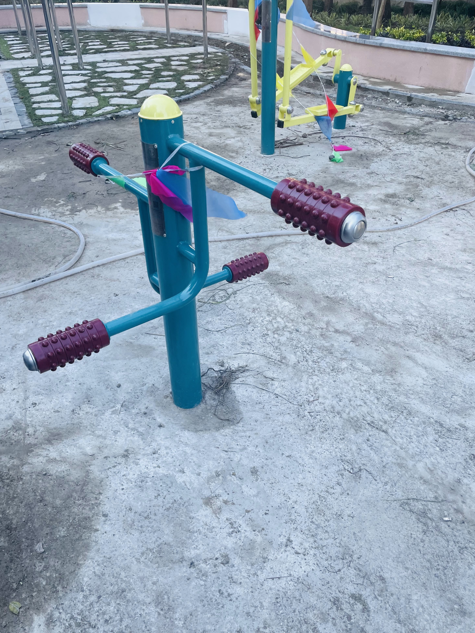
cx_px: 235
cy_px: 320
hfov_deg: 51.4
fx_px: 494
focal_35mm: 27
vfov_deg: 65.3
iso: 32
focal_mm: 4.2
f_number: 1.6
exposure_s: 1/425
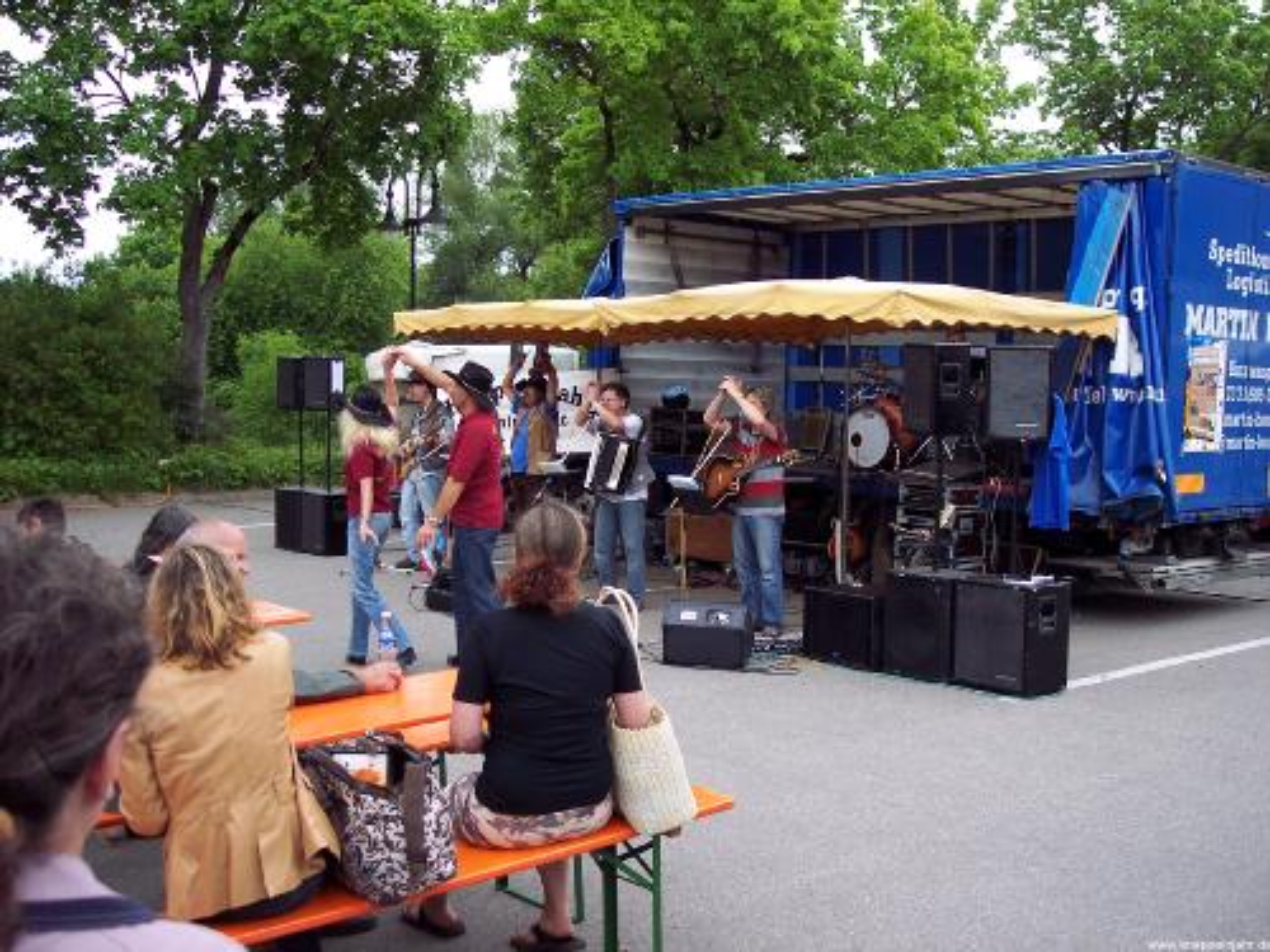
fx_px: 1431
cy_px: 476
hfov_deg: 47.9
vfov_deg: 36.8
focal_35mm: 39
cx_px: 635
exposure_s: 1/250
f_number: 3.4
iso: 100
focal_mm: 8
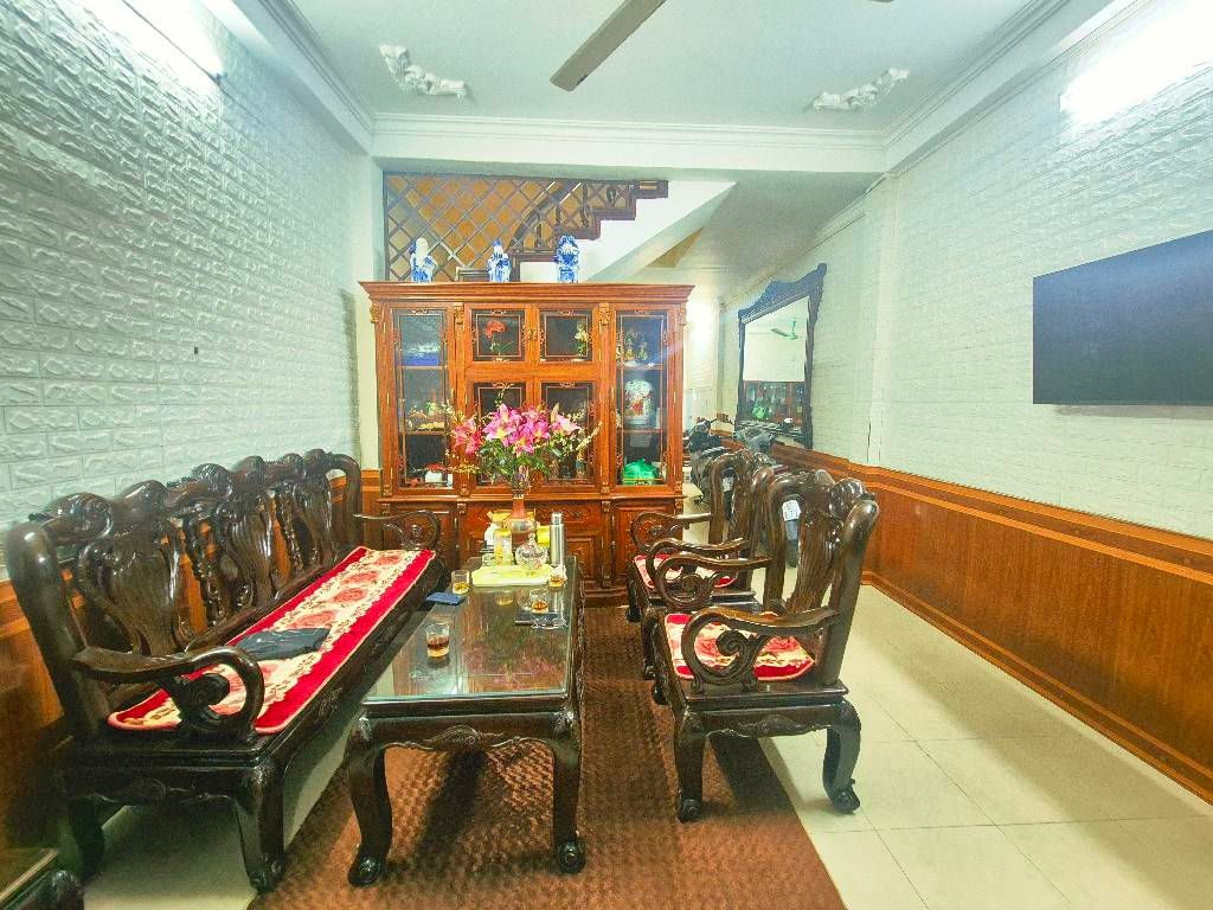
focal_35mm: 13
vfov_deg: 89.9
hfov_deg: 106.2
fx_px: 456
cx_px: 606
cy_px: 455
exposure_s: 1/33
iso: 1250
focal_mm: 2.2
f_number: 2.2
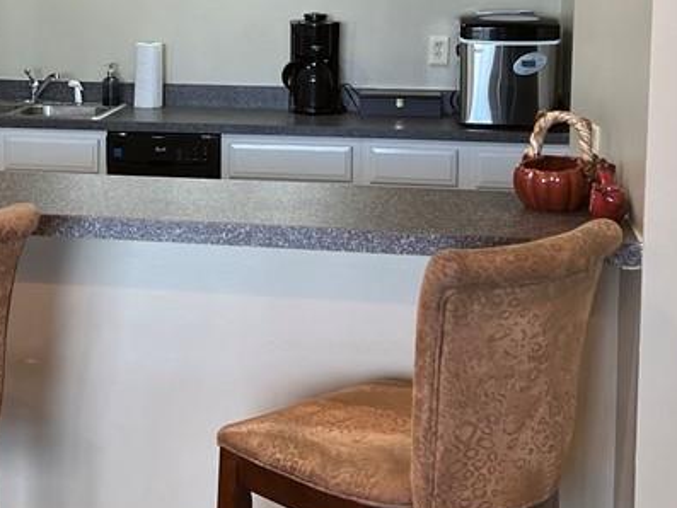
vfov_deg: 21.5
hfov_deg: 28.3
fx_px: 1311
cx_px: 124
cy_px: 65
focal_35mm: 67
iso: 125
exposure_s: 1/120
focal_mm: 5.7
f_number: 1.5
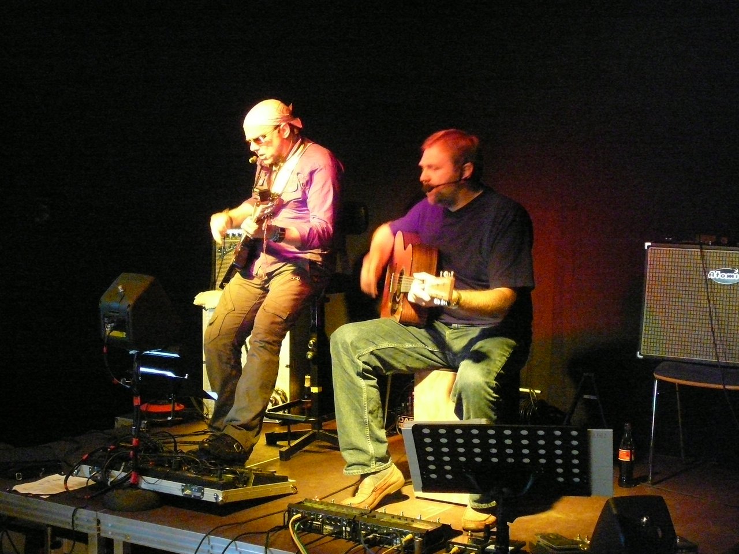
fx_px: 1260
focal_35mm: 59
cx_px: 370
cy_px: 277
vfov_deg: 24.8
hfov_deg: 32.7
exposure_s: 1/20
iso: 800
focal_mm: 8.7
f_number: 3.5
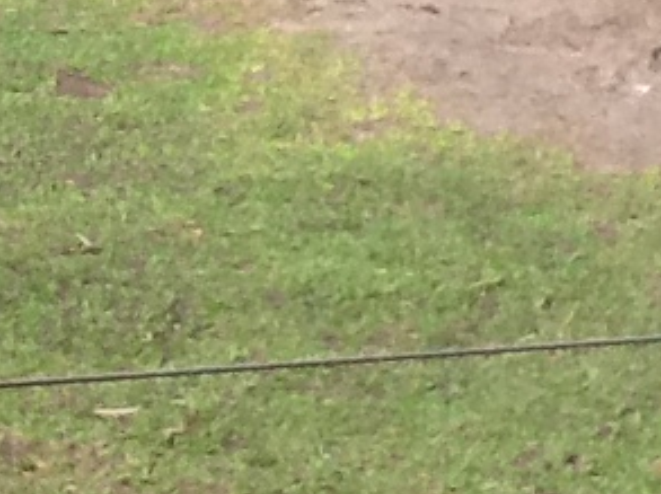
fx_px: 2003
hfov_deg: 18.4
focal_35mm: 105
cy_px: 38
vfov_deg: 13.9
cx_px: 32
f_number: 2.4
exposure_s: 1/704
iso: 64
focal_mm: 2.03
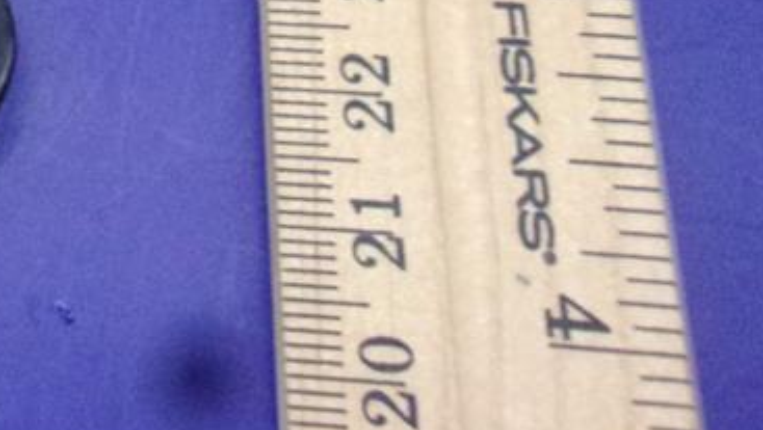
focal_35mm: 82
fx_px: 1660
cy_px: -278
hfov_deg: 23.3
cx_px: -195
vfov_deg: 13.6
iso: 555
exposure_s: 1/17
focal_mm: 4.9
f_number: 3
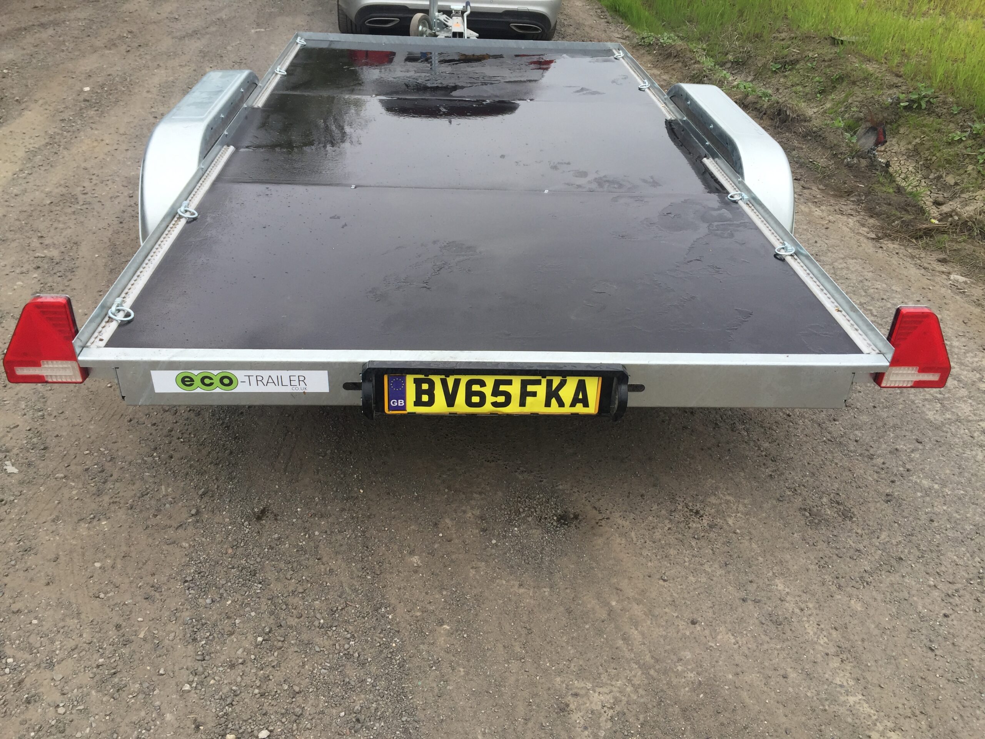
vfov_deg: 48.2
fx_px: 825
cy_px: 370
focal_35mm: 29
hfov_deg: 61.7
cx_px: 492
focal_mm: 4.15
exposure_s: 1/775
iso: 32
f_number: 2.2
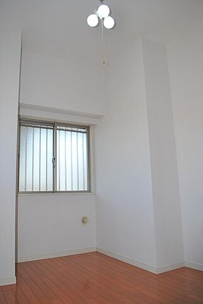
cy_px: 152
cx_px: 102
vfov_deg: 67.3
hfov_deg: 48.0
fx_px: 228
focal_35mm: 27
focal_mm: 18
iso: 100
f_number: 4
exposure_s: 1/200
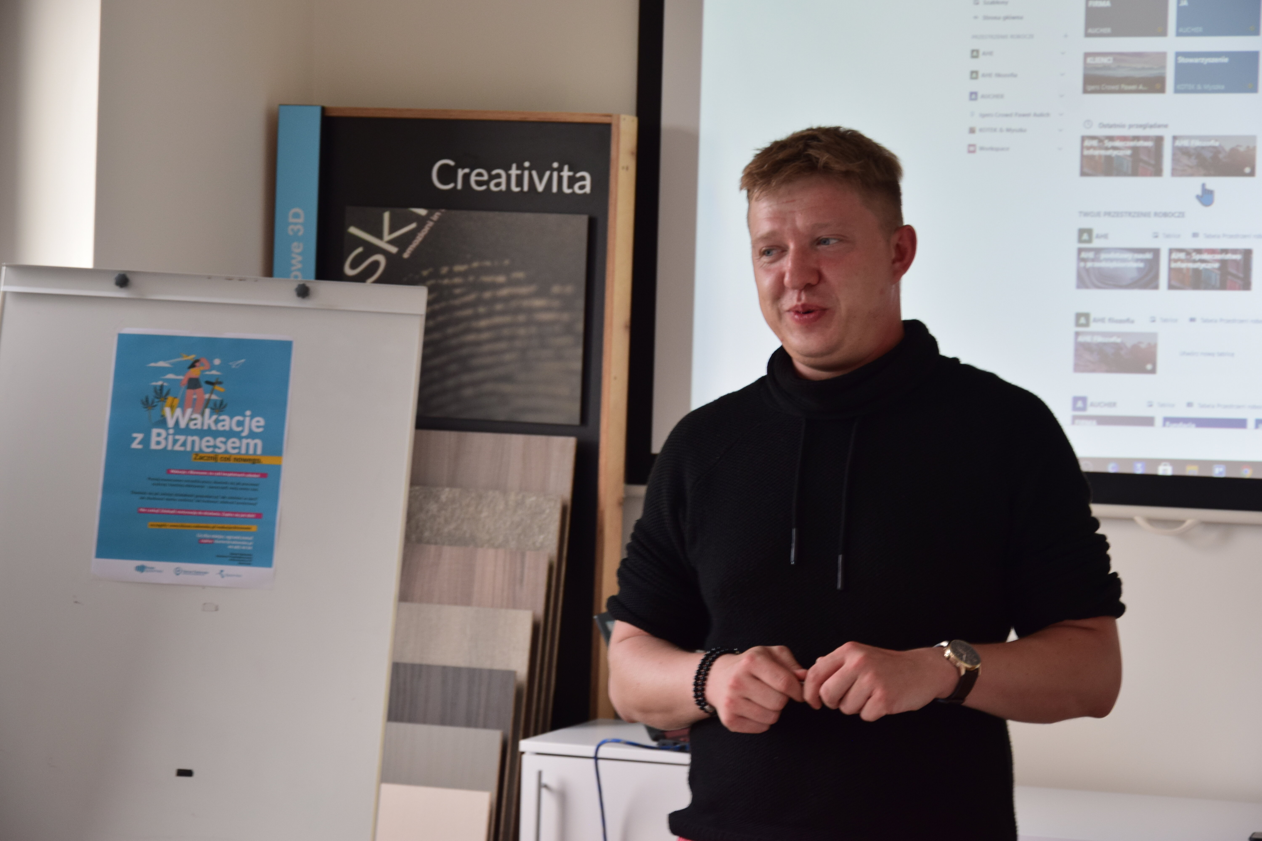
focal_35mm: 99
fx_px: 3470
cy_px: 420
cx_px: 631
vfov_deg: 13.8
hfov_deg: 20.6
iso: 400
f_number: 5.6
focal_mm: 66
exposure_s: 1/60
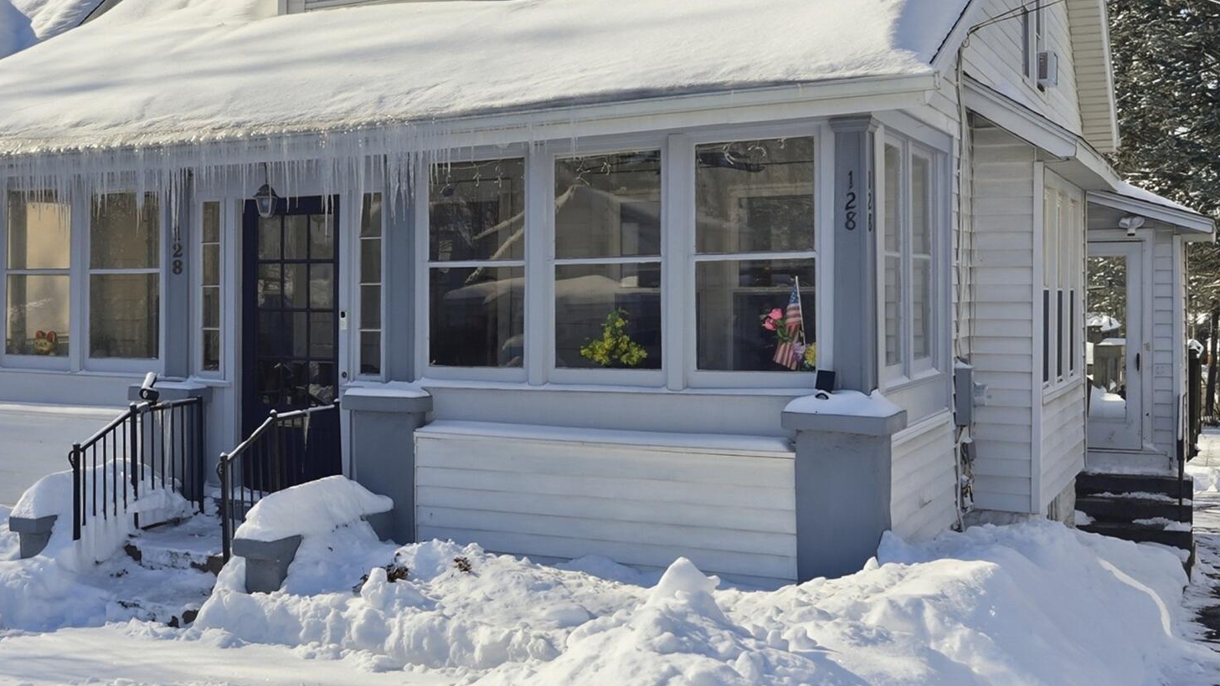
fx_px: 1327
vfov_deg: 28.8
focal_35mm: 41
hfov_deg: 48.6
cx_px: 409
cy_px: 229
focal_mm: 19
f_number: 2.8
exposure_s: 1/8000
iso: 320
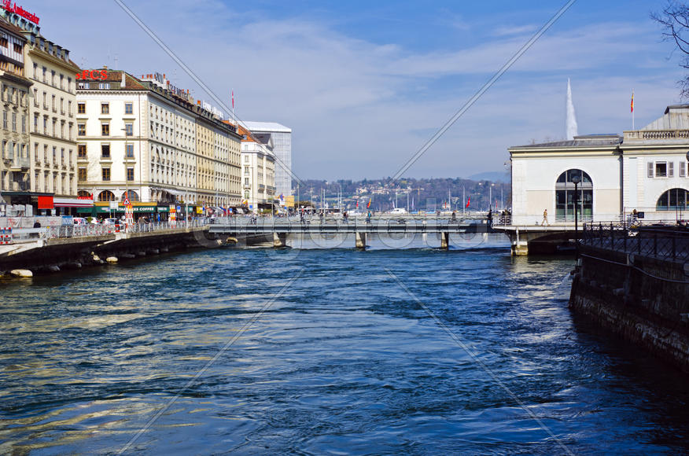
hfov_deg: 37.9
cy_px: 228
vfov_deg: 25.6
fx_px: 1003
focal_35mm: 52
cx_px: 344
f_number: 9.5
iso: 100
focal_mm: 35
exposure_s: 1/350
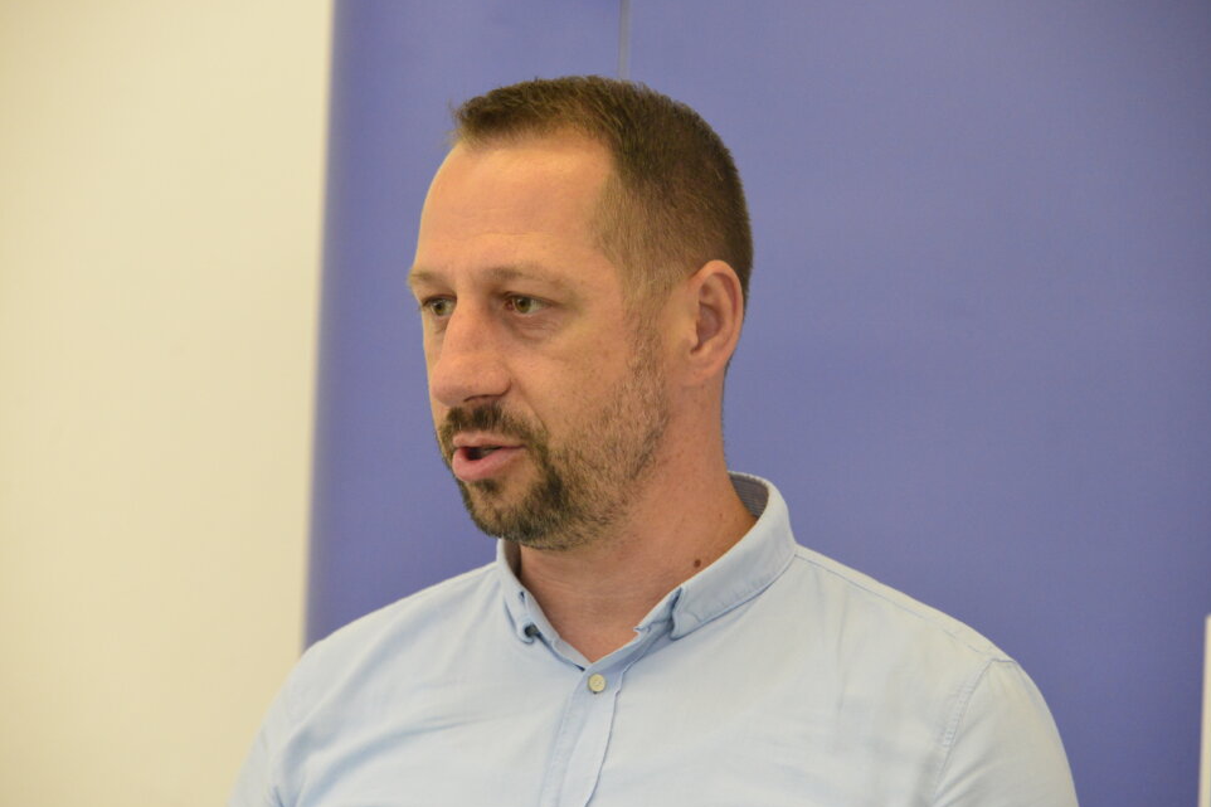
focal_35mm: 181
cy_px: 417
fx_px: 6087
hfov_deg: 11.4
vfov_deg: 7.6
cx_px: 603
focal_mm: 170
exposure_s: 1/125
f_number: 5.6
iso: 4000
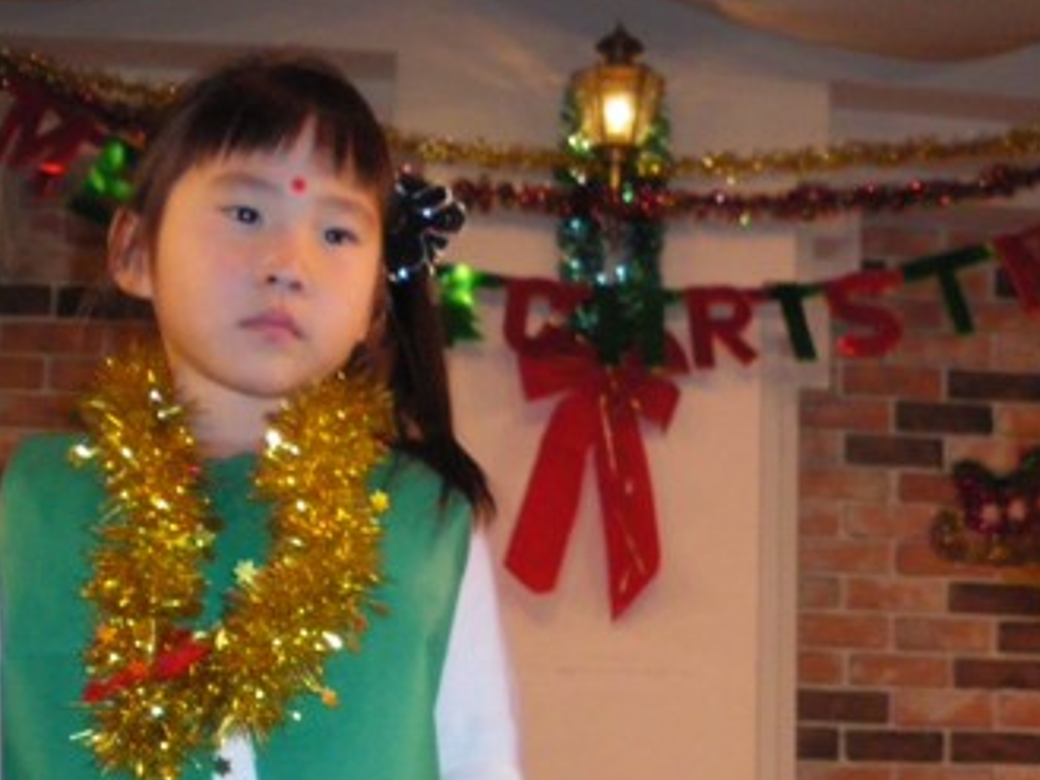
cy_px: 660
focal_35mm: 70
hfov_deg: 27.5
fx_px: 2104
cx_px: 752
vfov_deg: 20.7
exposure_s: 1/50
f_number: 3.5
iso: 400
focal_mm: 6.3
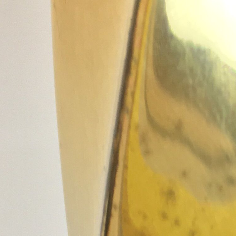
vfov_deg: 12.3
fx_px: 1049
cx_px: 418
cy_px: 348
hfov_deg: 11.9
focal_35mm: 136
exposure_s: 1/33
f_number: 2.2
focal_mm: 4.15
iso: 50
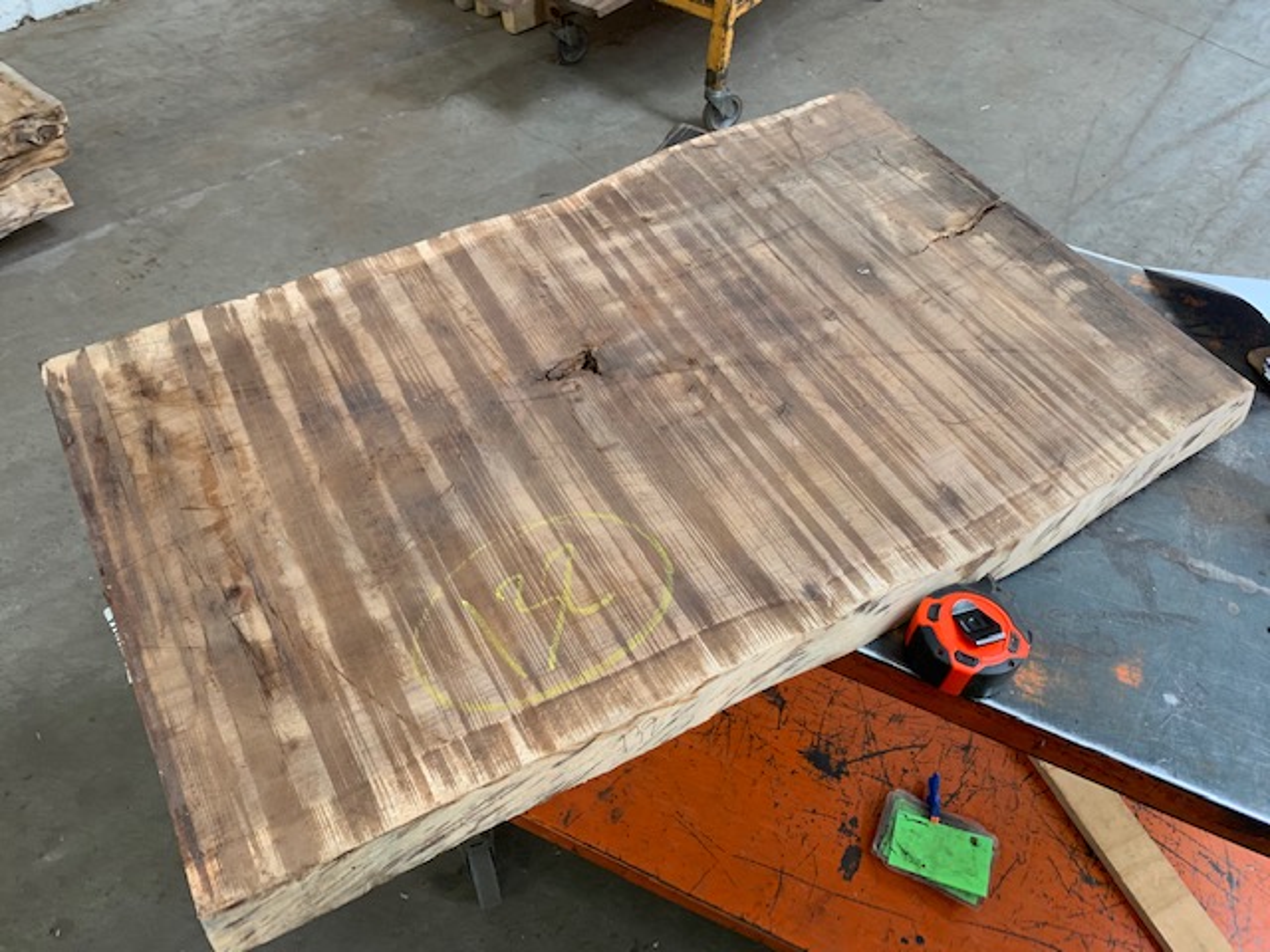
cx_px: 635
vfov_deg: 53.1
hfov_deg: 67.3
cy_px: 476
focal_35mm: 26
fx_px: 954
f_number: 1.8
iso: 200
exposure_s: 1/60
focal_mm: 4.25
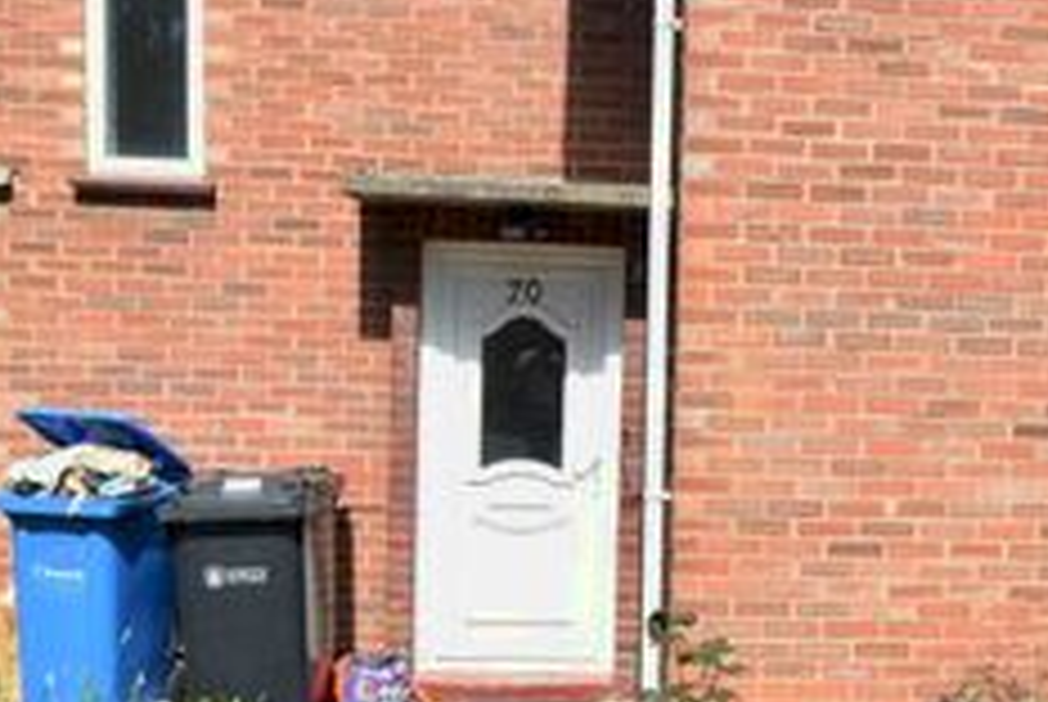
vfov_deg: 29.8
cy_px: 434
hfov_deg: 42.8
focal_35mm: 45
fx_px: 1312
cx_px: 720
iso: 200
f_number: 9
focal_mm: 10
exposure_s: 1/320
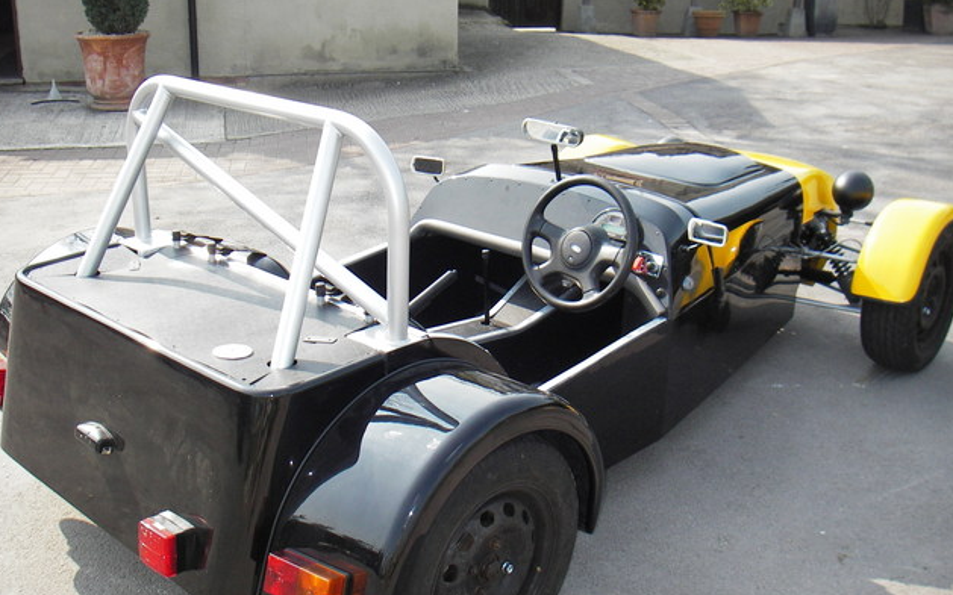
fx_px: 1065
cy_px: 333
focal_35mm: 41
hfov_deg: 48.2
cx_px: 474
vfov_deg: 31.2
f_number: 3.3
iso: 64
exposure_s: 1/250
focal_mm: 6.3
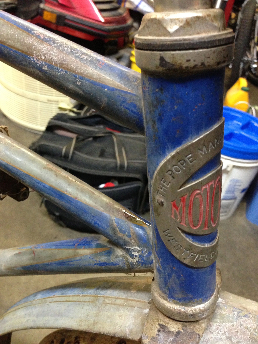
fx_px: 328
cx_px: 129
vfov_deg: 55.4
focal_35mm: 33
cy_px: 172
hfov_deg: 42.9
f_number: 2.4
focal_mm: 4.13
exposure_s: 1/20
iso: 320
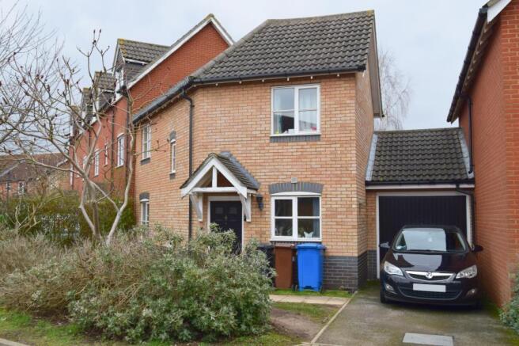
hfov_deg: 55.1
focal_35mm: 34
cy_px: 173
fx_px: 497
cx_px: 260
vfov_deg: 38.3
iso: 400
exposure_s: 1/160
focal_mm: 23
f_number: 9
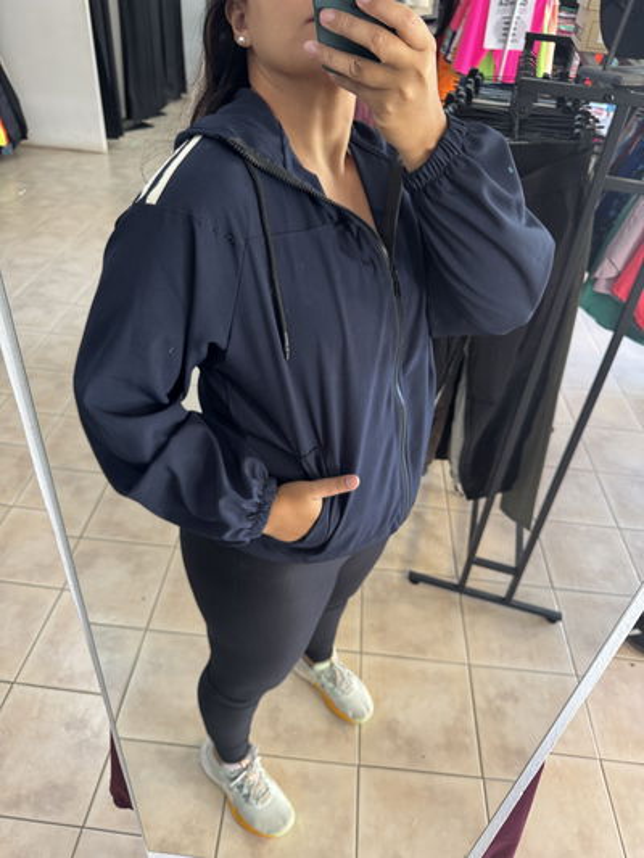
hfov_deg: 56.8
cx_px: 322
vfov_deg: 71.6
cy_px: 429
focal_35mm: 24
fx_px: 595
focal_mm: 6.76
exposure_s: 1/50
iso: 320
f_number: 1.78
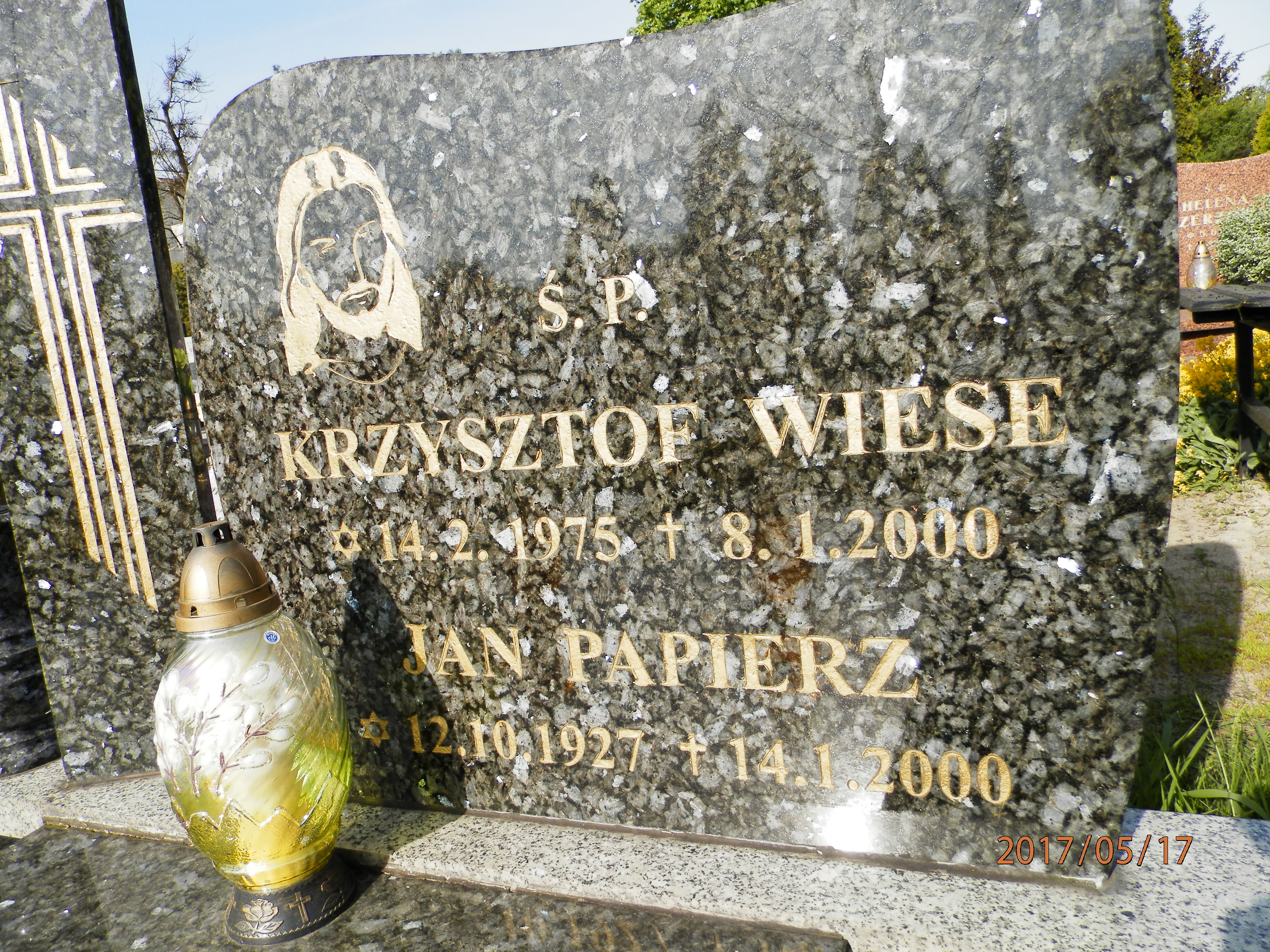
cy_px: 476
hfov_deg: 69.4
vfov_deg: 54.9
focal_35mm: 25
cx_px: 635
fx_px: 917
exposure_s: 1/100
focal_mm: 4.5
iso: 80
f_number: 8.7
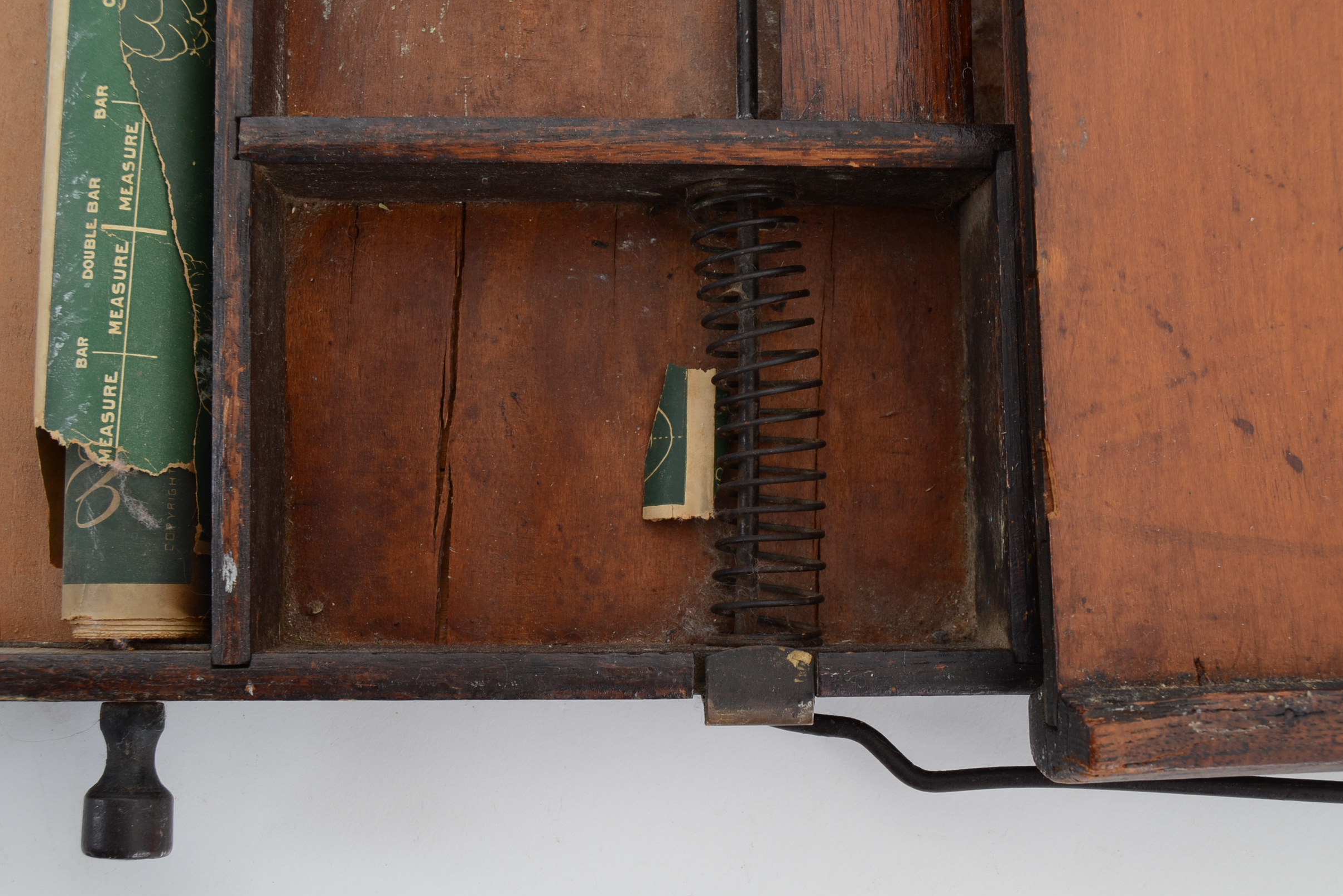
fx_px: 1772
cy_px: 443
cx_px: 678
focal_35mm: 48
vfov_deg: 28.4
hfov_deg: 41.5
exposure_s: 1/160
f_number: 8
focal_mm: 31
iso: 250
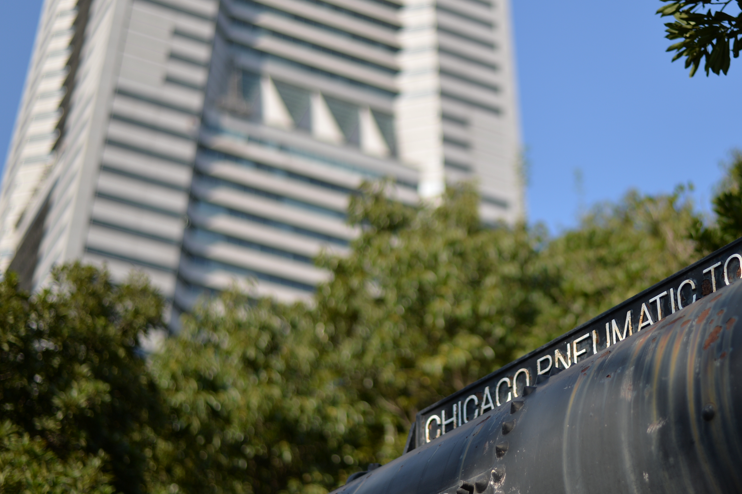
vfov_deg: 17.7
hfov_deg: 26.1
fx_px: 1586
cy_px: 247
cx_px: 521
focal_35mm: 77
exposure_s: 1/4000
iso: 100
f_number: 1.8
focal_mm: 50
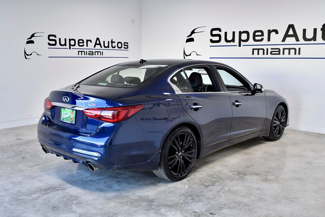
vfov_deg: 36.9
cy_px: 108
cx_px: 162
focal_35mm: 36
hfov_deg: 53.1
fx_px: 325
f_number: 4.5
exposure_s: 1/500
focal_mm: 24
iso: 1250
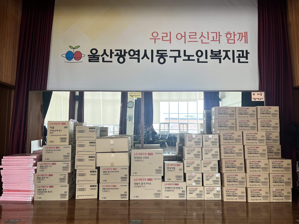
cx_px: 150
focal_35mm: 26
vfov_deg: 53.1
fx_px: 225
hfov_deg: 67.3
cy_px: 112
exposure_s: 1/106
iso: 125
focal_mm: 5.1
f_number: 1.6
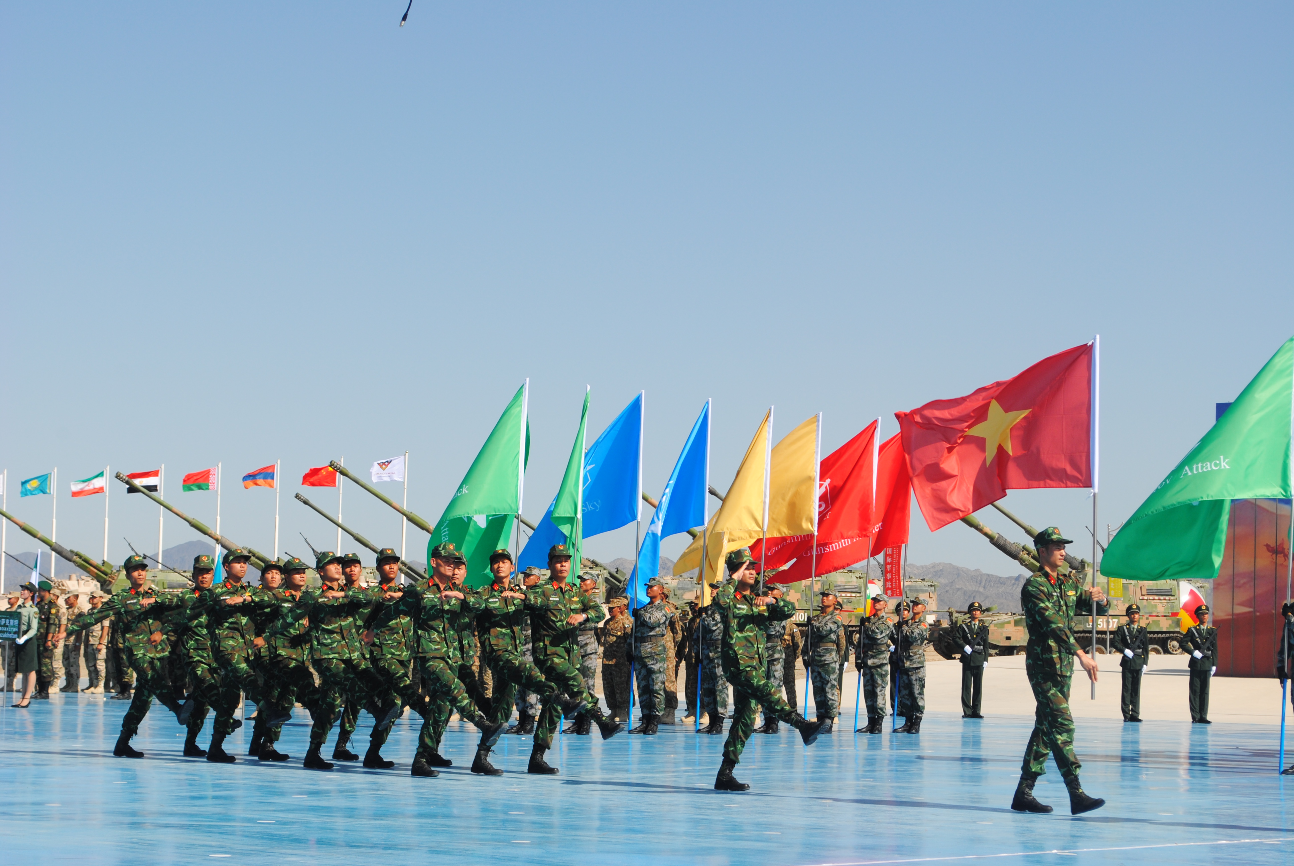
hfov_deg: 24.6
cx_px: 647
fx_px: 2969
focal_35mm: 82
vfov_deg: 16.6
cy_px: 433
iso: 100
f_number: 8
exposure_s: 1/250
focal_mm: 55
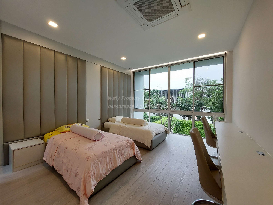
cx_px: 136
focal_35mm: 13
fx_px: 103
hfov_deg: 106.2
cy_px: 102
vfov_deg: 89.9
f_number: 2.2
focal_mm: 1.74
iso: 80
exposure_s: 1/100
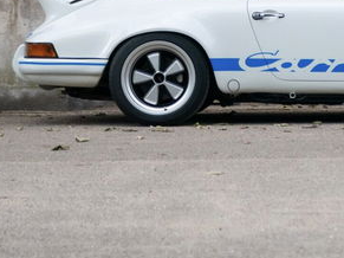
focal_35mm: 176
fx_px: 1748
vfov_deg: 8.4
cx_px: 326
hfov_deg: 11.2
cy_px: -27
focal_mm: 25
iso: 400
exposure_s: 1/3200
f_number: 2
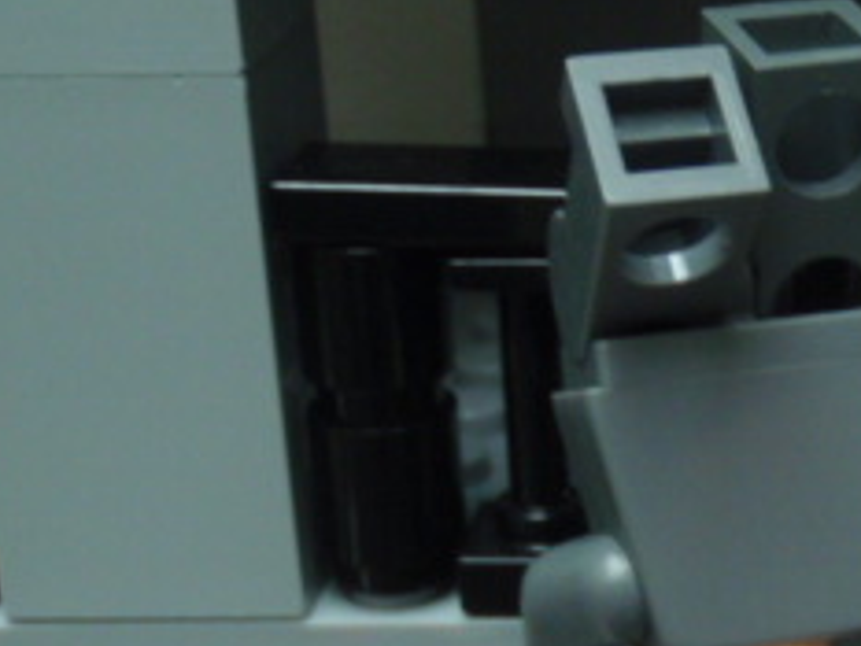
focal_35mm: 99
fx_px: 2464
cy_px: 517
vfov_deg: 14.9
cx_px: 850
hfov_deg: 19.3
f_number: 4.1
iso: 160
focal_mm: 6.53
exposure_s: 1/40
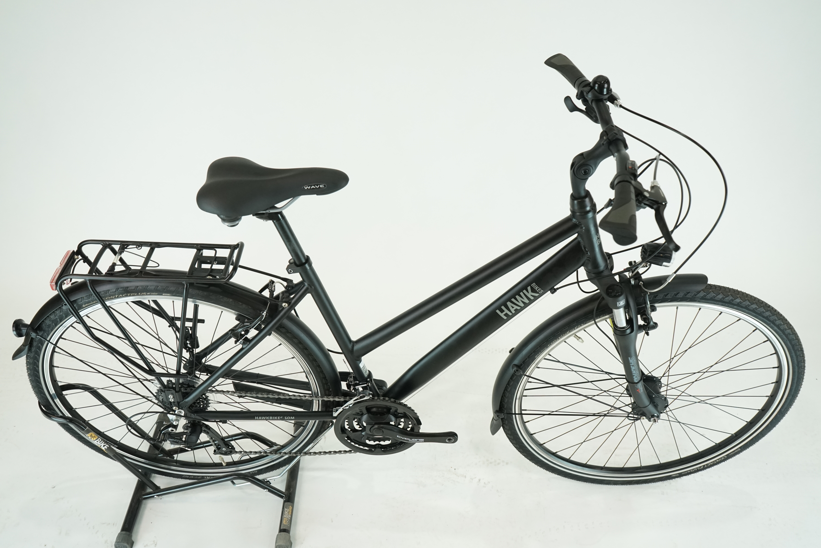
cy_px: 274
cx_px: 410
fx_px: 684
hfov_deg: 61.9
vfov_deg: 43.6
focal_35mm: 30
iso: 1600
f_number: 6.3
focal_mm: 30
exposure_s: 1/200
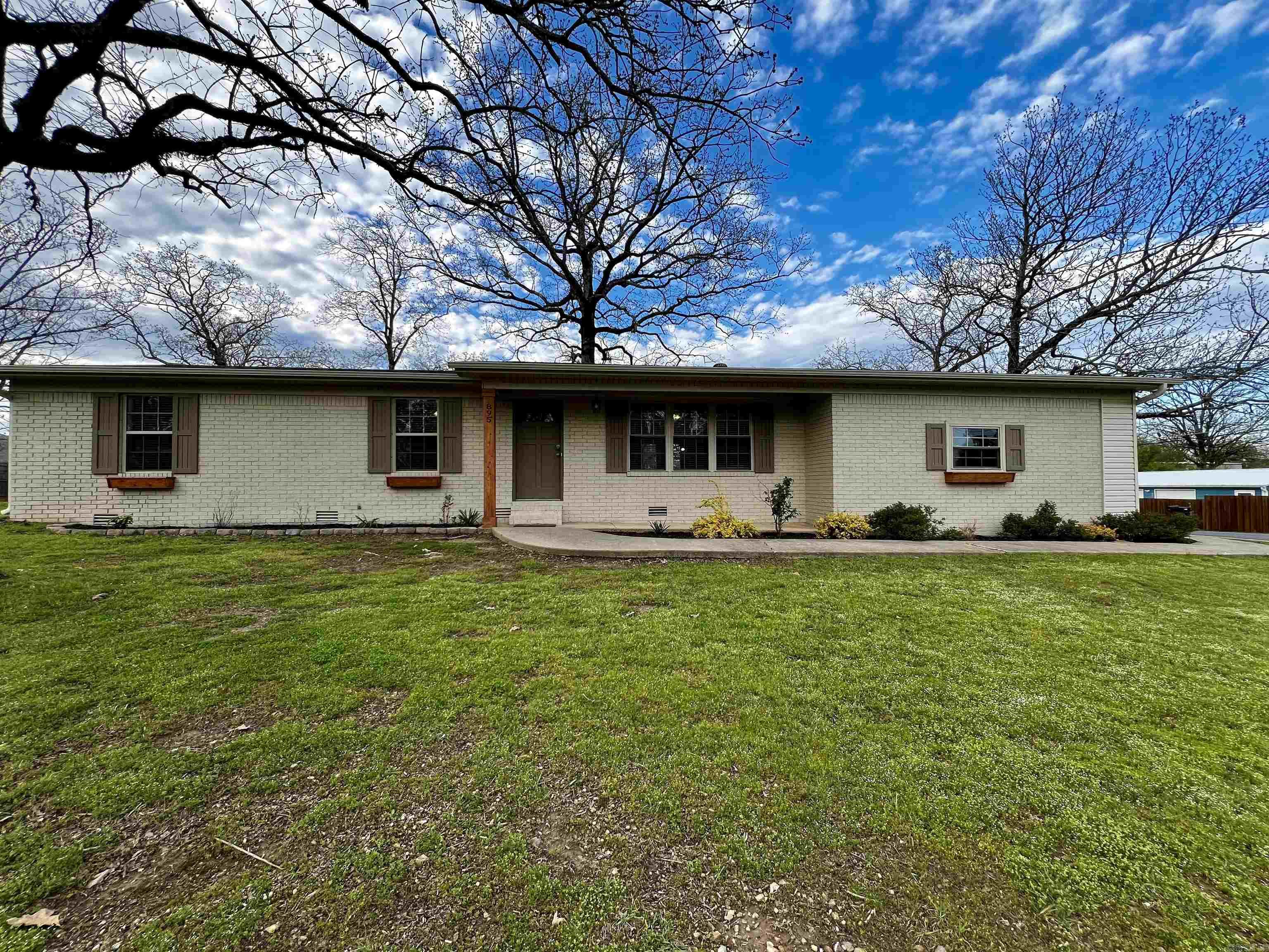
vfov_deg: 89.9
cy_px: 476
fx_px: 477
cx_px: 634
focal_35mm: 13
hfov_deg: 106.2
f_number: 1.8
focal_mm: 1.57
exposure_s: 1/436
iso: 32
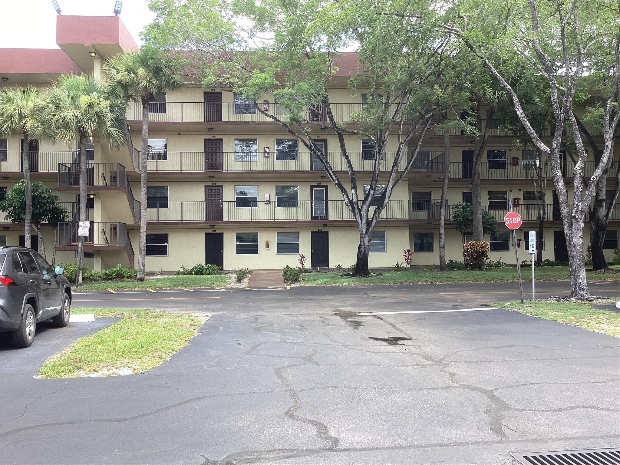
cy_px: 232
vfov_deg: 45.4
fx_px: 555
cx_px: 310
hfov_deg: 58.4
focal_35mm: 31
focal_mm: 3.3
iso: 25
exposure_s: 1/151
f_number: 2.4
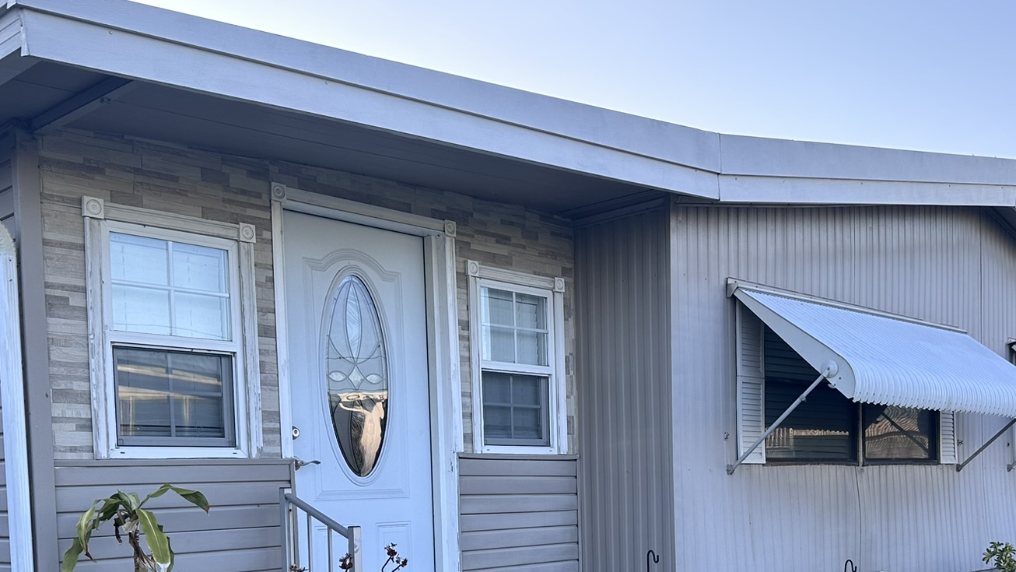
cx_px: 554
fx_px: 1105
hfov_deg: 49.3
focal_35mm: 41
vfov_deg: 27.8
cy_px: 527
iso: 80
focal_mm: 6.86
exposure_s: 1/650
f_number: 1.78
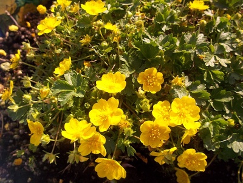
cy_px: 92
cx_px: 122
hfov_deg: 51.4
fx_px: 253
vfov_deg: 39.7
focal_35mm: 36
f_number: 8
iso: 80
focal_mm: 6.5
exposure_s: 1/125
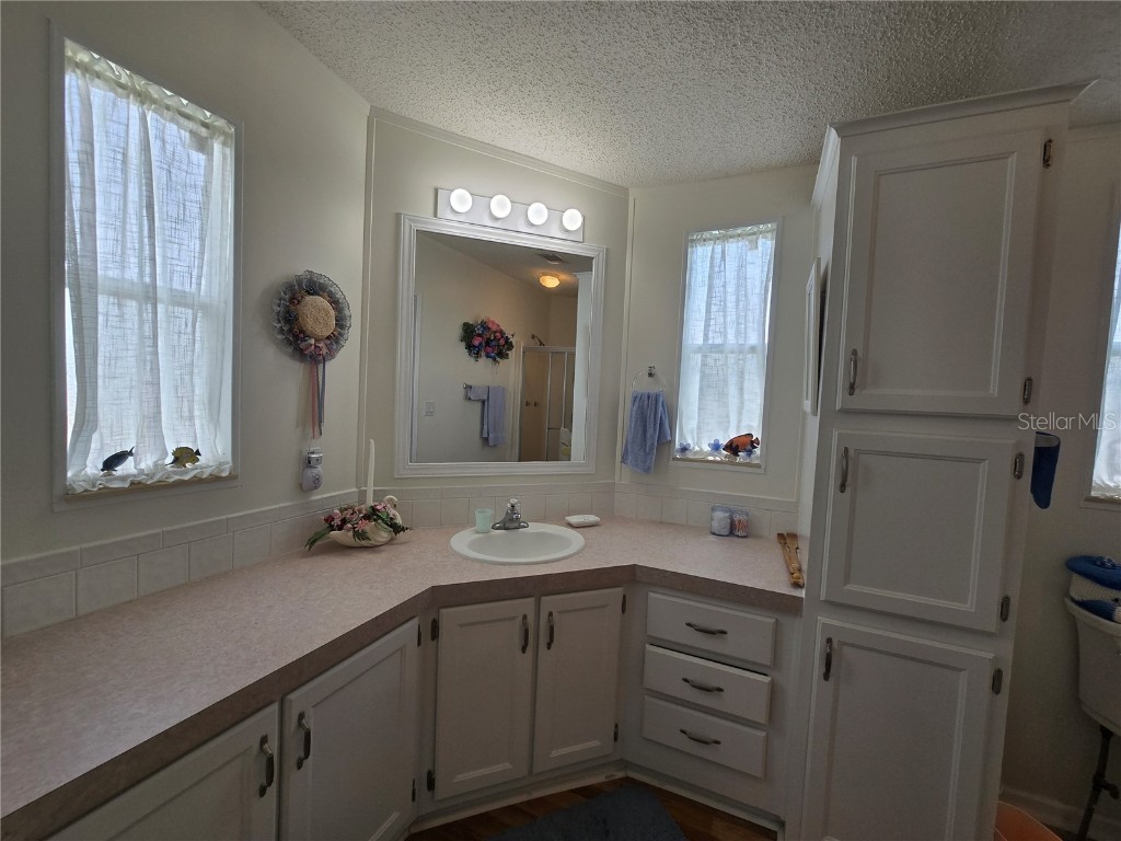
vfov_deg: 89.9
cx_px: 560
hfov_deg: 106.2
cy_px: 420
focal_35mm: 13
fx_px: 421
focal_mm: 2.2
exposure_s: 1/225
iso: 50
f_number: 2.2
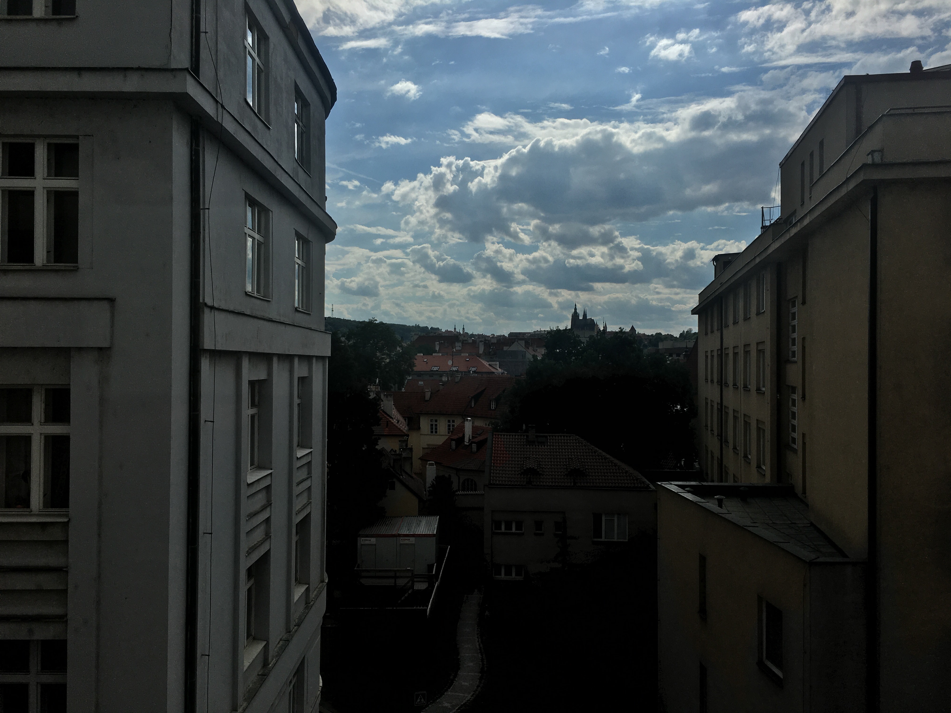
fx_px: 797
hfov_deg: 61.7
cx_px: 476
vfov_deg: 48.2
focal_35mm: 29
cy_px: 356
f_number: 2.2
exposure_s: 1/7692
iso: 25
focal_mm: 4.15
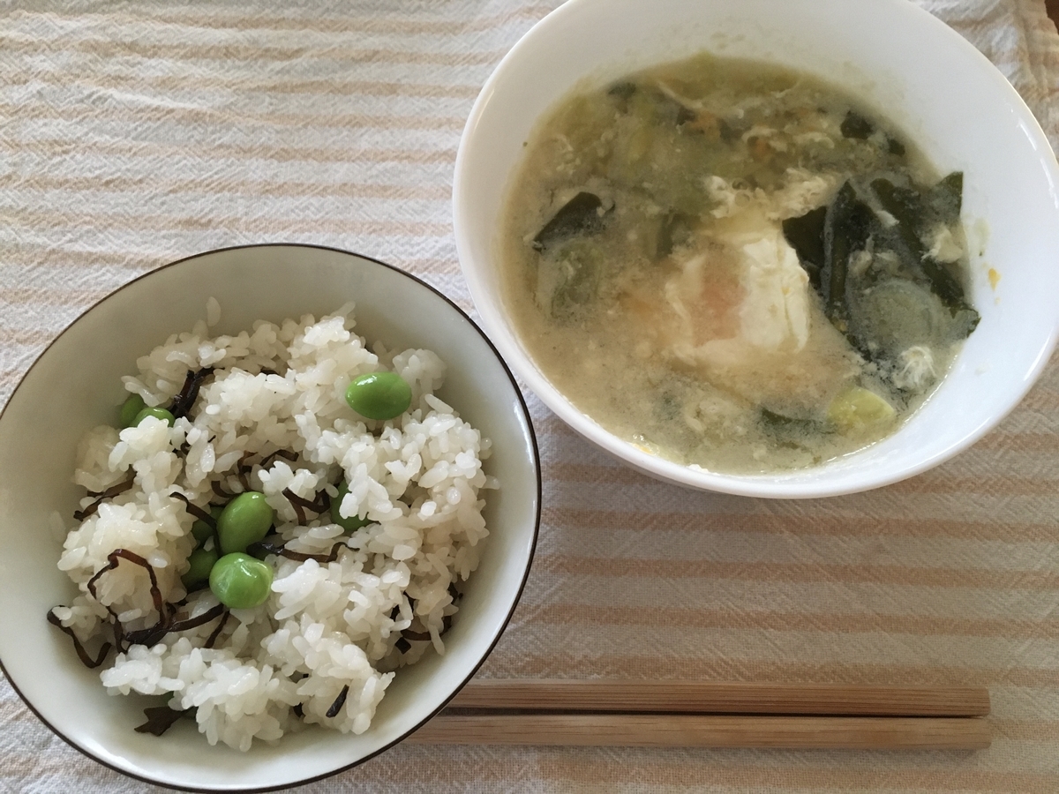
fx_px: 887
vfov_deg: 48.2
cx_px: 530
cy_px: 397
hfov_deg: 61.7
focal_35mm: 29
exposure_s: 1/30
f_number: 2.2
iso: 200
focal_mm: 4.15
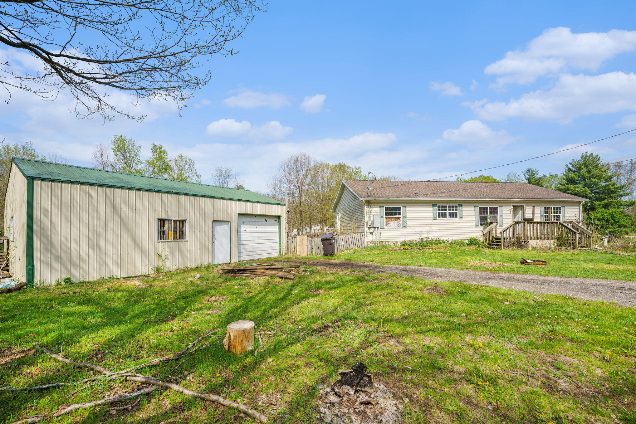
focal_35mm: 14
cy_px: 212
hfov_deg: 104.3
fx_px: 247
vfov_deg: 81.2
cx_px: 318
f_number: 8
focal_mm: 14
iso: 100
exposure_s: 1/250
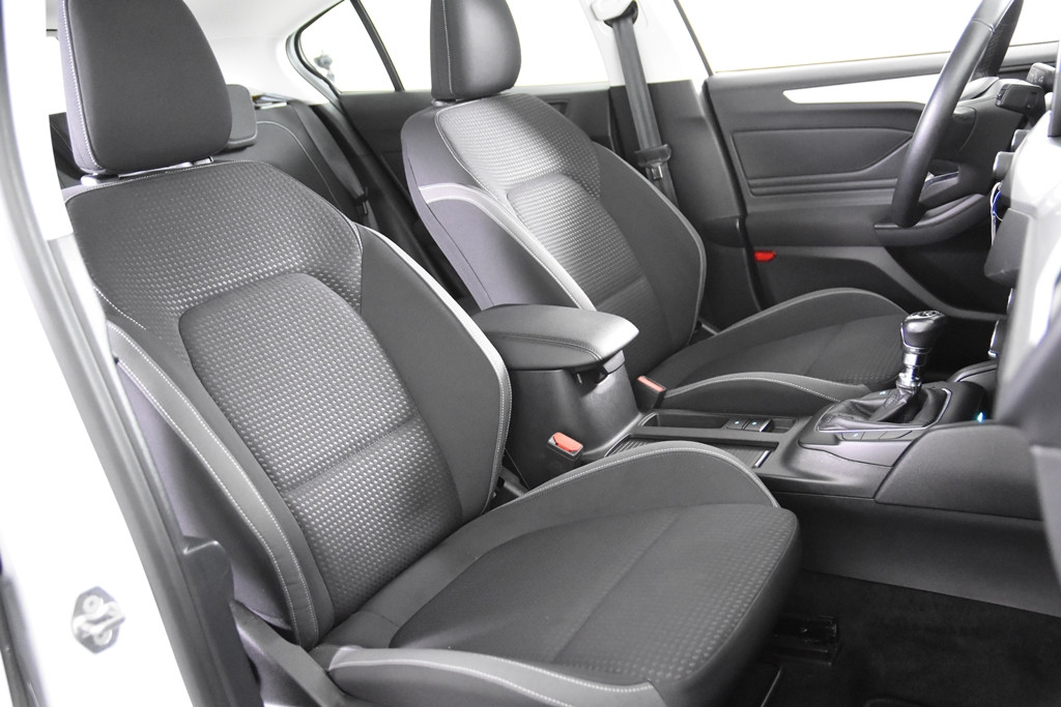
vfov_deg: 40.0
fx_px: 973
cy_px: 354
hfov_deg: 57.2
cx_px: 530
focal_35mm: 33
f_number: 3
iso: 6400
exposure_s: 1/30
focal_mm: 22
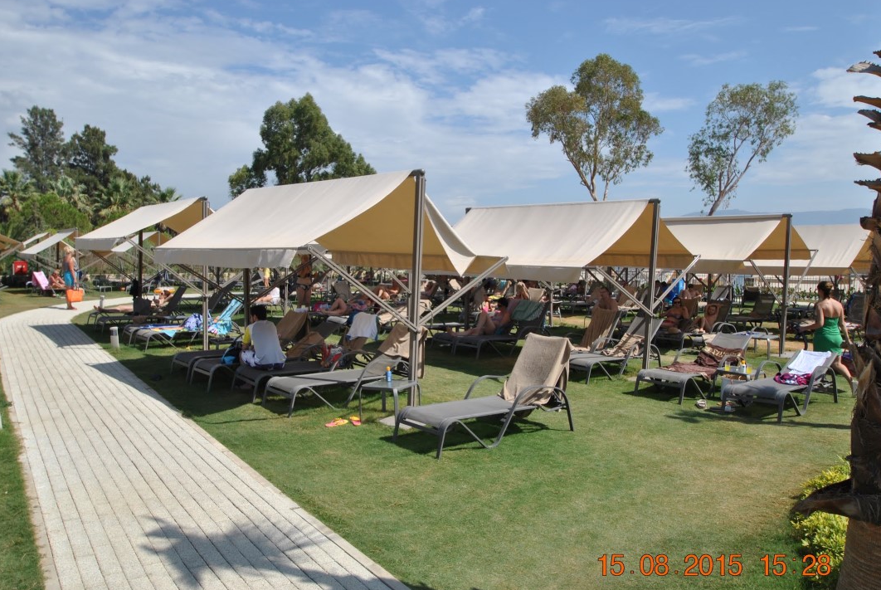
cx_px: 446
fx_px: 675
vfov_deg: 47.2
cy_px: 295
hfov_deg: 66.3
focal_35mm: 28
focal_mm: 17
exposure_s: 1/320
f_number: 9
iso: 100
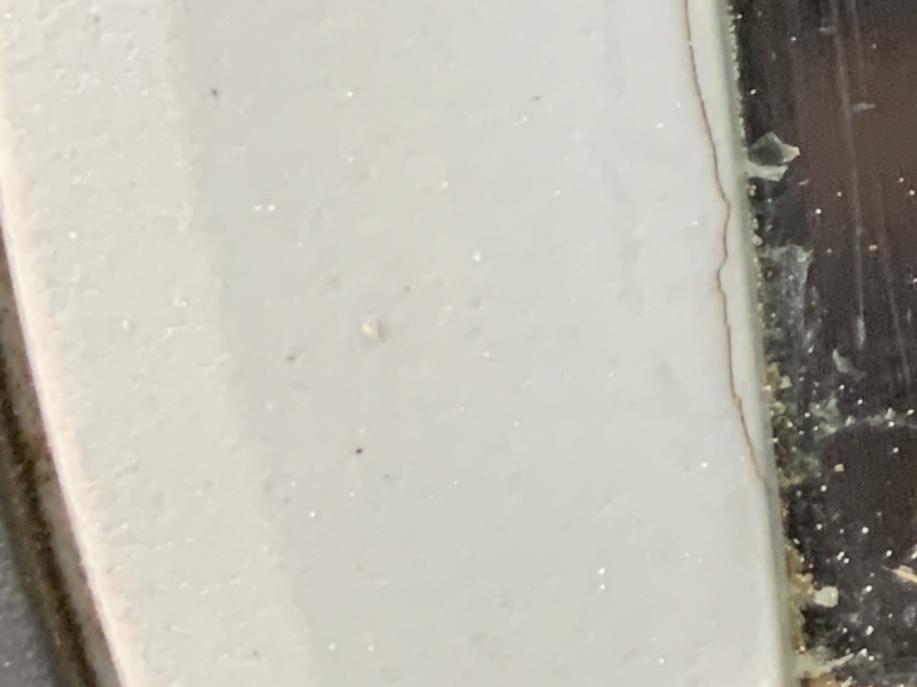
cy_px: -374
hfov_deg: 10.4
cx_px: 2322
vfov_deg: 9.0
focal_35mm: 160
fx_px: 4238
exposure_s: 1/111
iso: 64
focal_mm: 3
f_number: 1.8
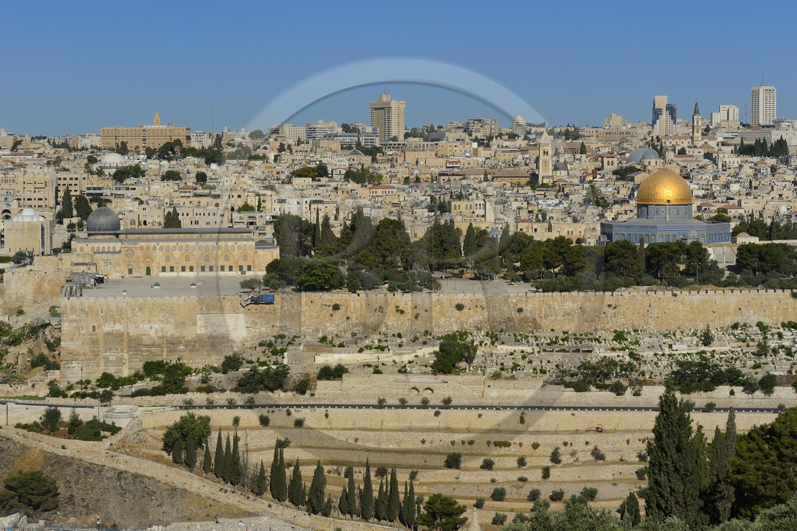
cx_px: 398
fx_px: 1815
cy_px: 266
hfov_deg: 24.8
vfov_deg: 16.6
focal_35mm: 82
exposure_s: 1/320
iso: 200
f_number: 14
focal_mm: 82
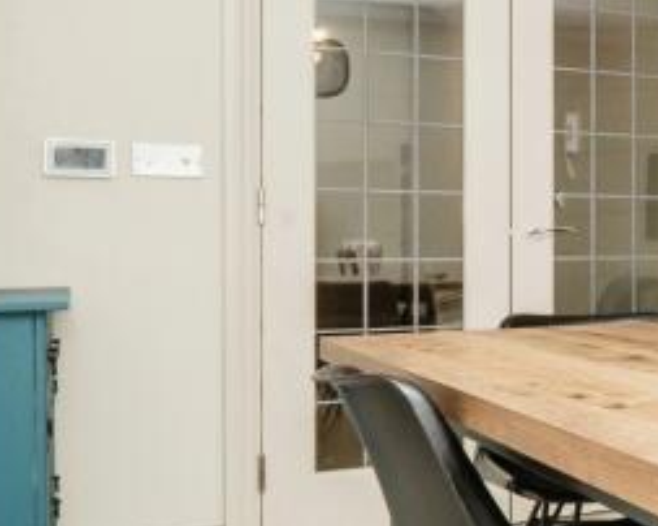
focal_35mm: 57
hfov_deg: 19.5
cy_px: 259
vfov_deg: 26.6
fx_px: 1109
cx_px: 1295
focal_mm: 10
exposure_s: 1/200
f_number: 7.1
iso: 800
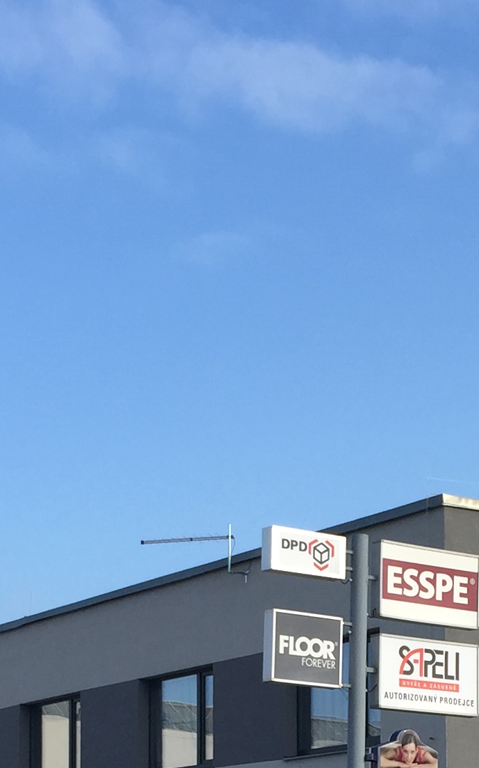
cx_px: 355
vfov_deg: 21.7
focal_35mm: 91
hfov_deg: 14.3
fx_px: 1901
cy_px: 819
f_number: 2.2
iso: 32
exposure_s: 1/942
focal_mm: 4.15
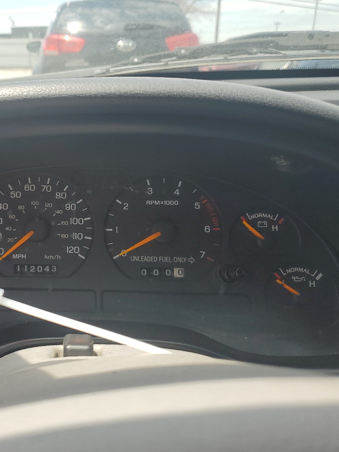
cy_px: 226
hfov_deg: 38.9
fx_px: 457
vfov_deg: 52.6
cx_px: 60
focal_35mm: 35
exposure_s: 1/909
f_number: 1.5
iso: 50
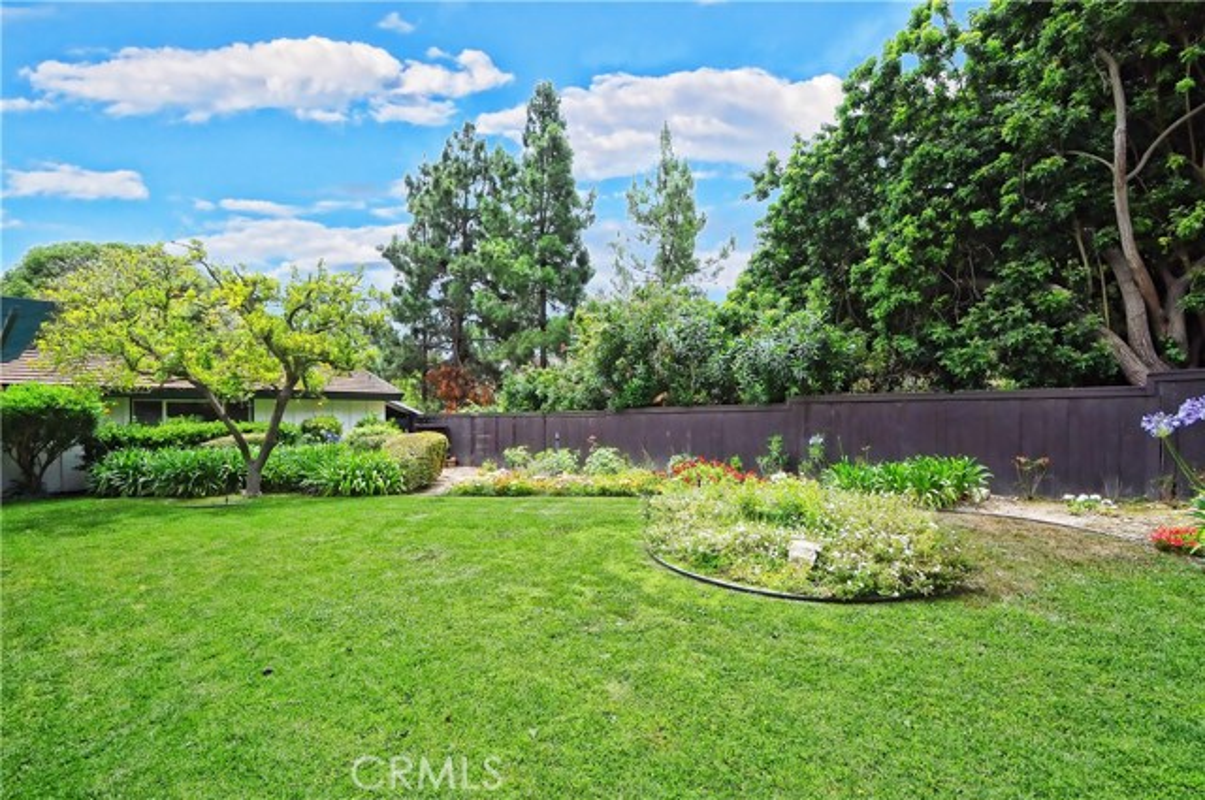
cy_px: 400
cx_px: 602
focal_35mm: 15
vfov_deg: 77.2
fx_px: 501
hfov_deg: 100.5
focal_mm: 10
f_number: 14
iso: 320
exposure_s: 1/200
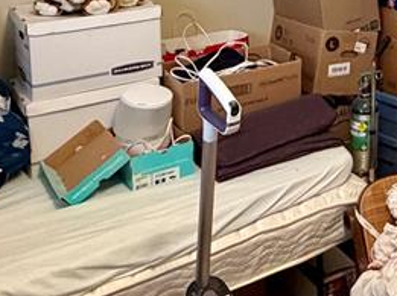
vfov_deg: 24.1
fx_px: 630
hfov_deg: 30.2
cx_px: 468
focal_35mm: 55
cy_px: -58
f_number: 2.2
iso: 500
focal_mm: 2.22
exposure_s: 1/60
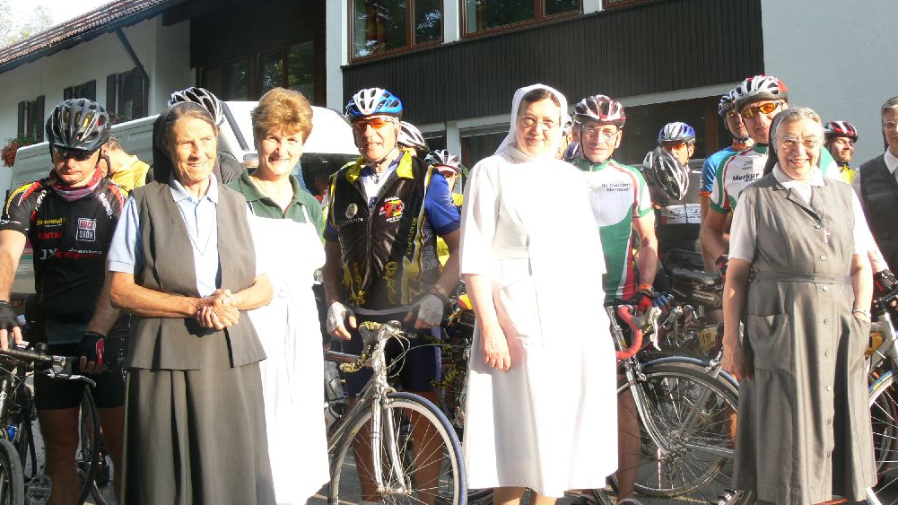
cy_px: 186
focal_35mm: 39
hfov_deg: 51.6
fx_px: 929
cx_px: 449
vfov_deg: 30.3
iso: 80
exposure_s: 1/80
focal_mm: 7.4
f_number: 4
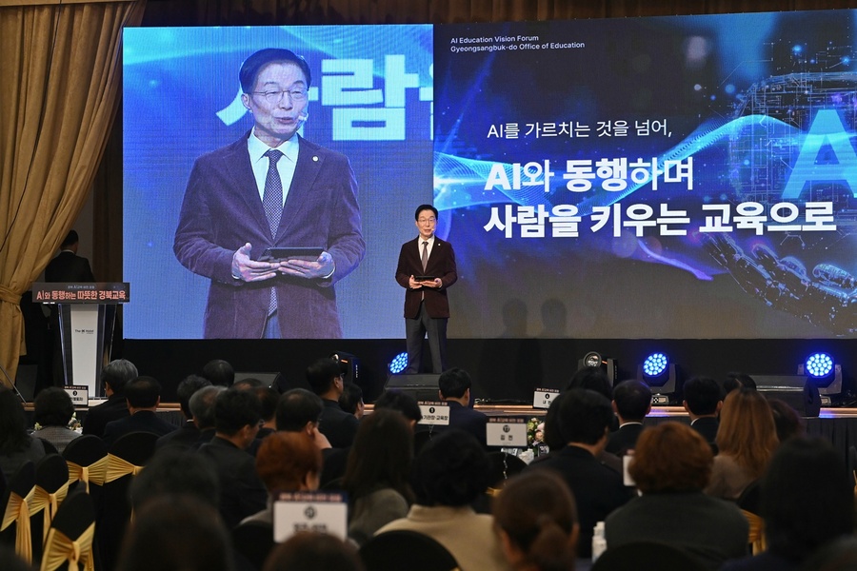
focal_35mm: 140
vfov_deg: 9.8
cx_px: 428
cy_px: 286
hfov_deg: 14.7
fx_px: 3333
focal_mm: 140
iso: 3200
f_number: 6.3
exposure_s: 1/200
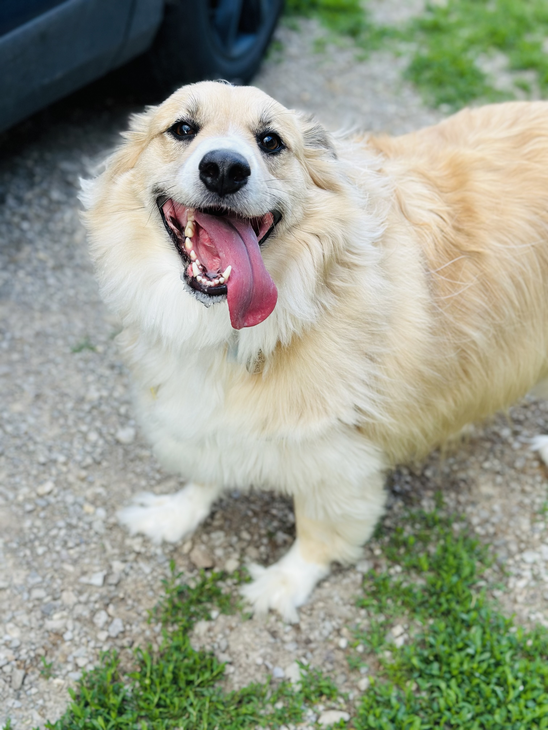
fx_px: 1013
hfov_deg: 30.3
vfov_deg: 39.7
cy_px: 365
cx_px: 274
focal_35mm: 48
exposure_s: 1/651
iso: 80
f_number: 1.78
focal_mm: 6.86
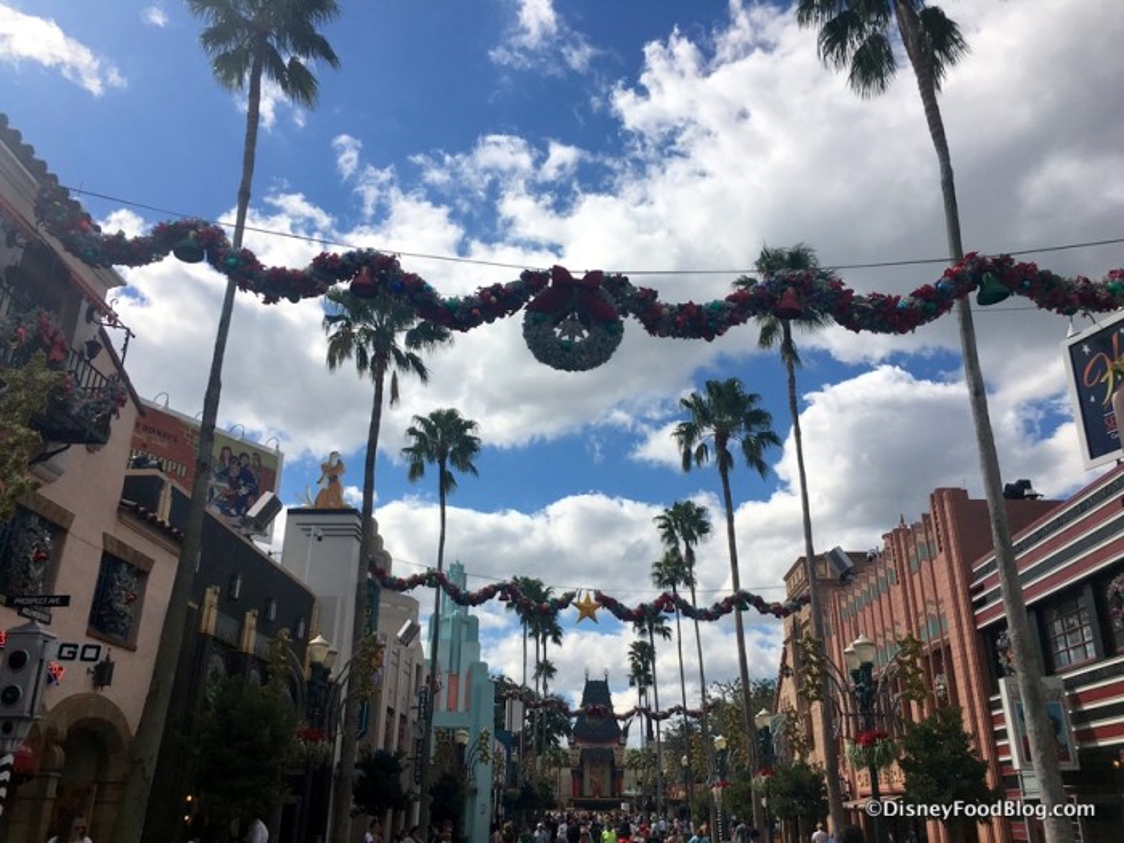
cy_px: 422
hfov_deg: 61.7
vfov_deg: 48.2
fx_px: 942
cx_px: 562
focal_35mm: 29
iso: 25
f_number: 2.2
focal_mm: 4.15
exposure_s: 1/3846
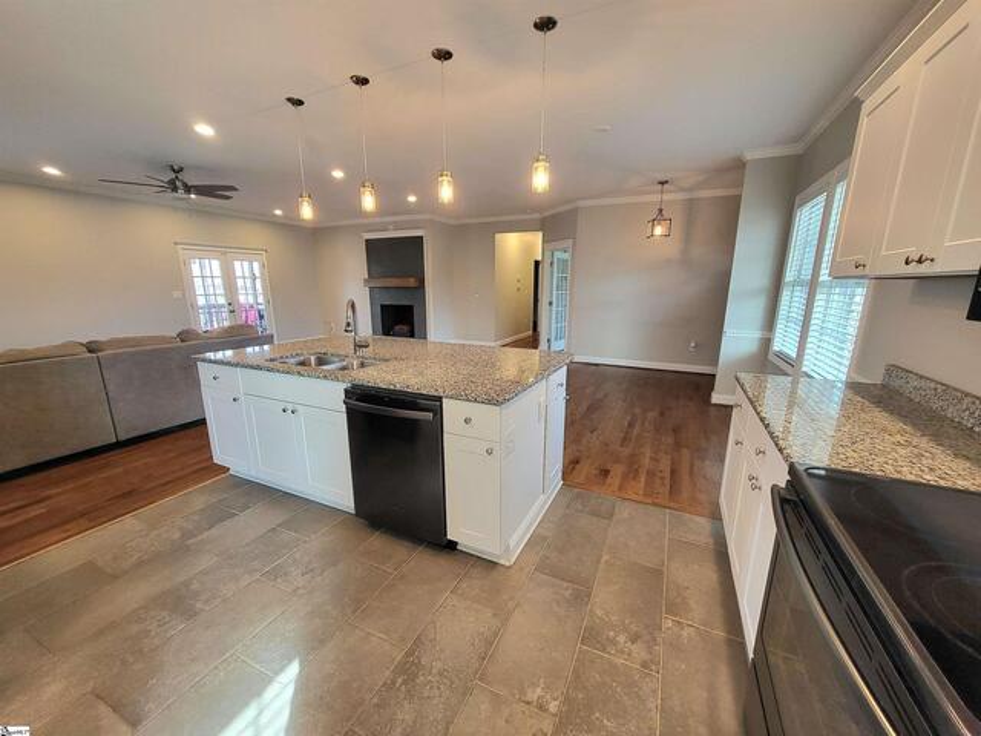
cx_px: 490
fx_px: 368
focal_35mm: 13
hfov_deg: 106.2
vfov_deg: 89.9
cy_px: 368
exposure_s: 1/60.2
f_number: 2.2
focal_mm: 1.74
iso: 160
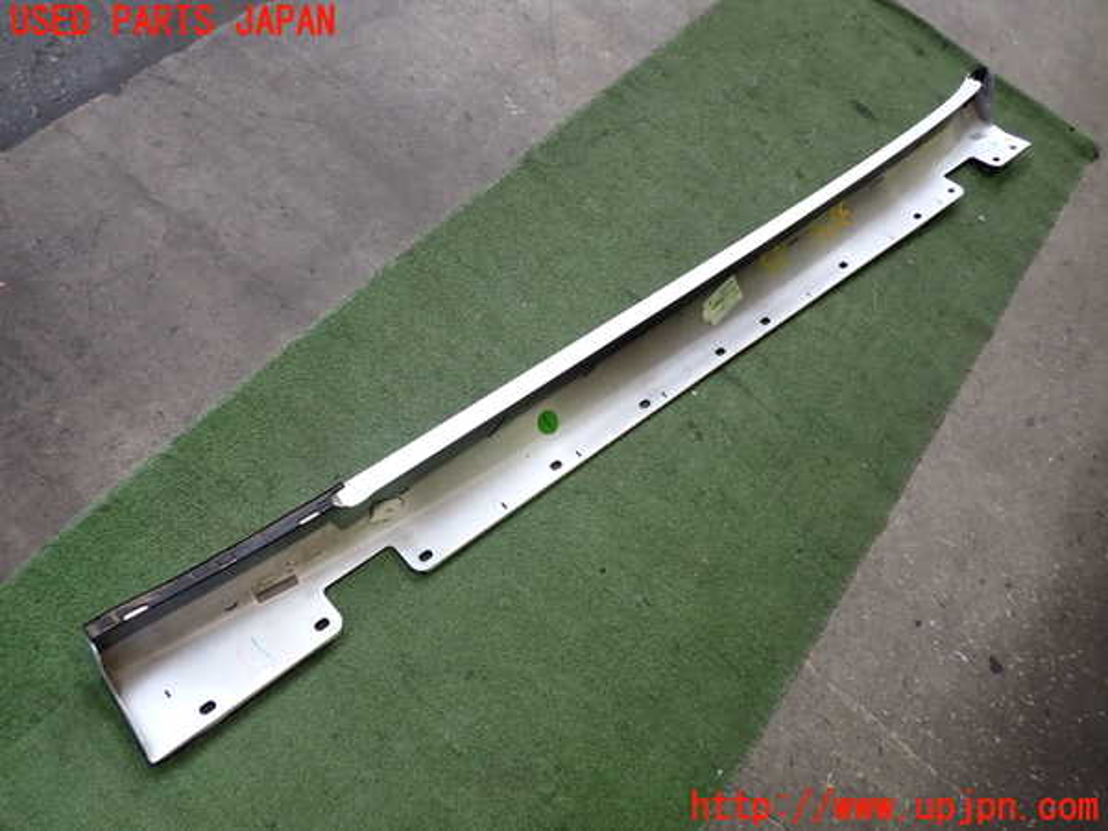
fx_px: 960
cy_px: 416
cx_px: 554
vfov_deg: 46.8
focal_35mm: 30
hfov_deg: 60.0
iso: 200
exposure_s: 1/60
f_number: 2.3
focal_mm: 5.4
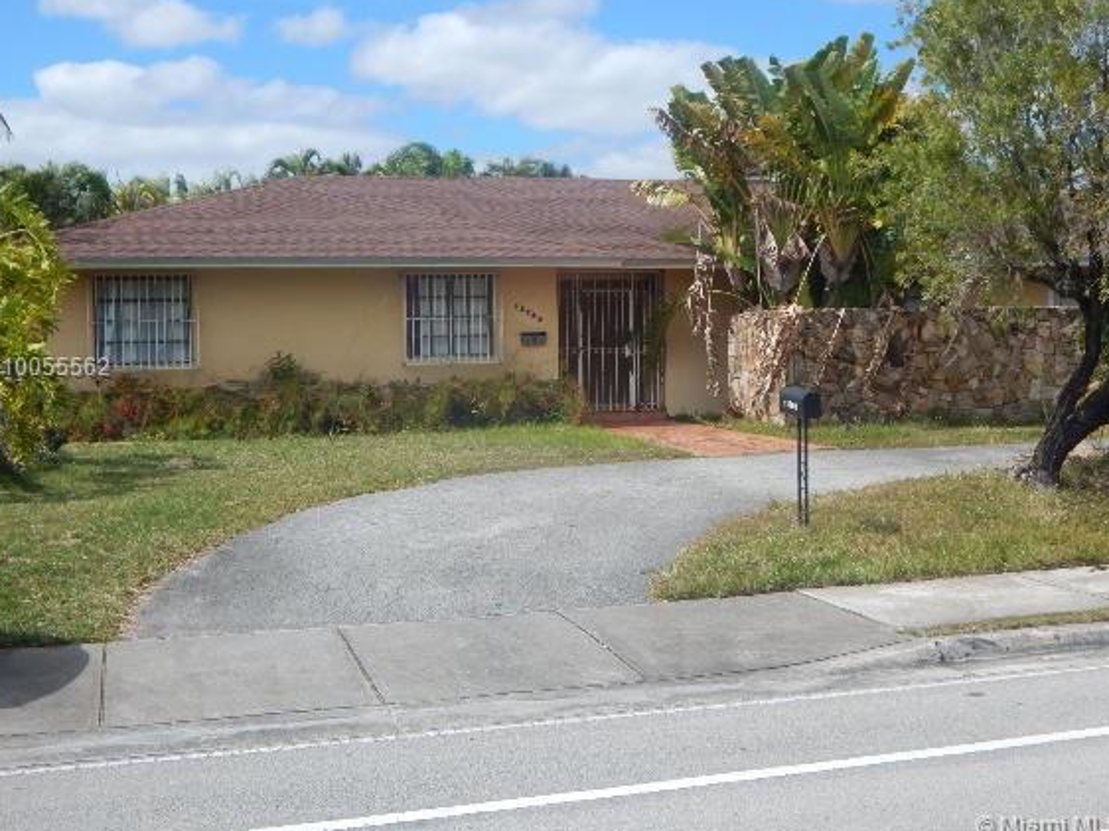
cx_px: 612
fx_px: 1569
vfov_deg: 29.6
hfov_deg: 38.9
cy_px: 369
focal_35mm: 49
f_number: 7.1
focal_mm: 7.7
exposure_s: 1/400
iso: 125
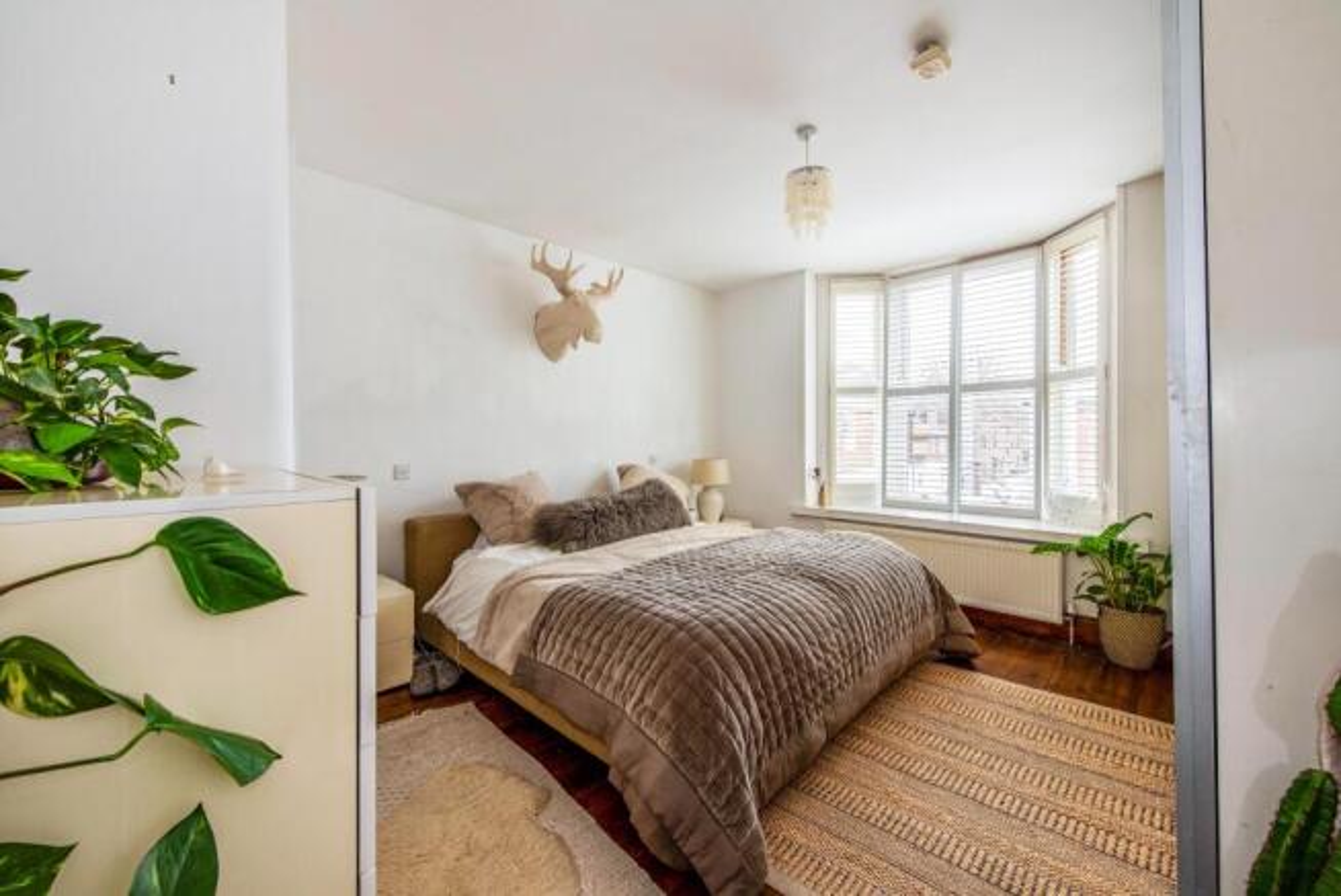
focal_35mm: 14
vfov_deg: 81.3
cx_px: 670
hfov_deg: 104.2
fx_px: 522
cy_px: 448
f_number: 9
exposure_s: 1/13
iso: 320
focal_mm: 14
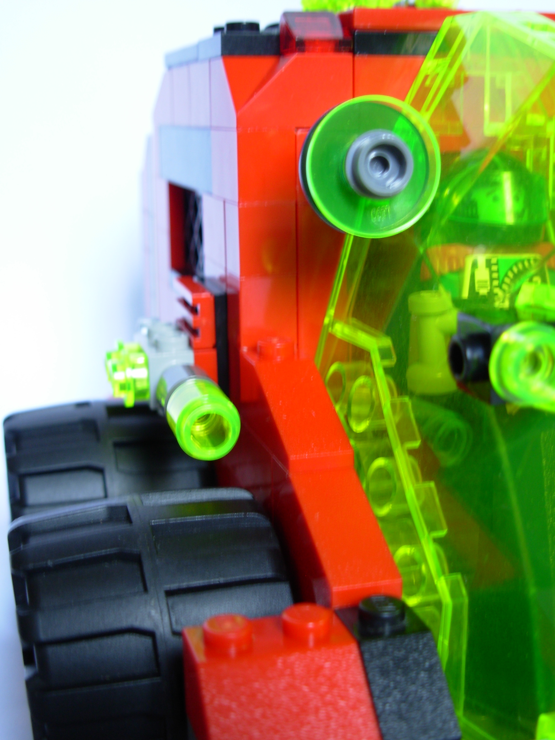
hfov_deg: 28.0
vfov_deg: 36.8
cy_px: 370
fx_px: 1112
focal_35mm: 52
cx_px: 278
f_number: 3.2
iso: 50
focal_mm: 8.5
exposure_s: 1/9.5
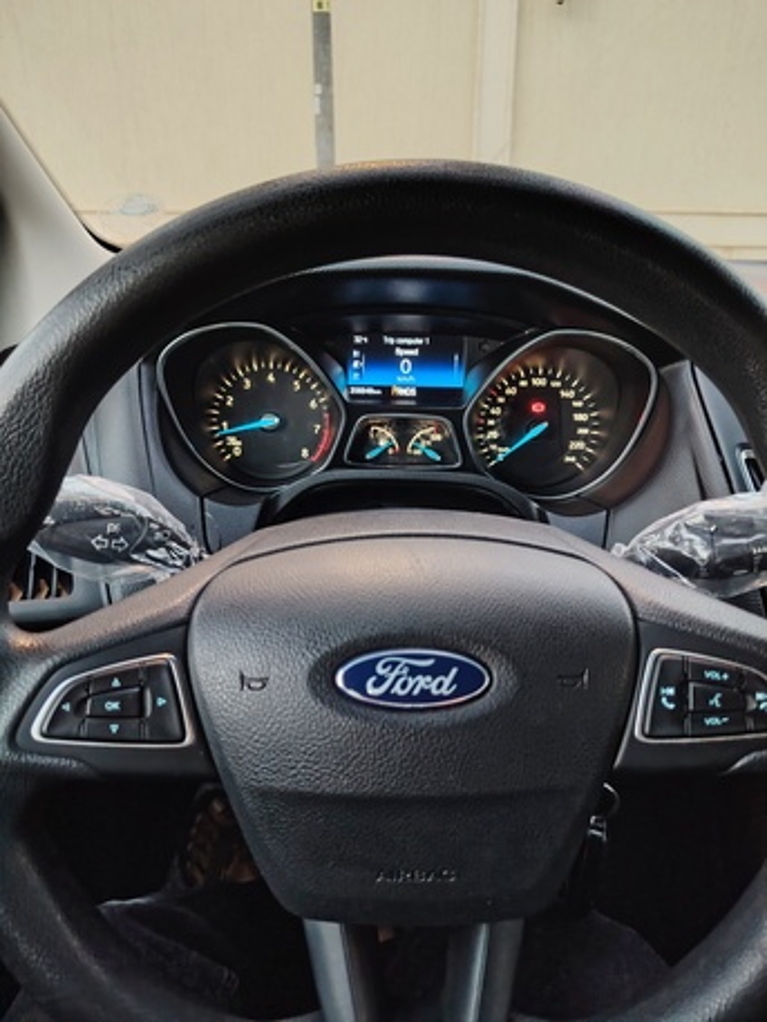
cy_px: 511
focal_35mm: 24
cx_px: 384
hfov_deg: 56.8
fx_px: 709
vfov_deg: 71.6
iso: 1025
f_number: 1.75
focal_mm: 5.25
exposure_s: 1/20
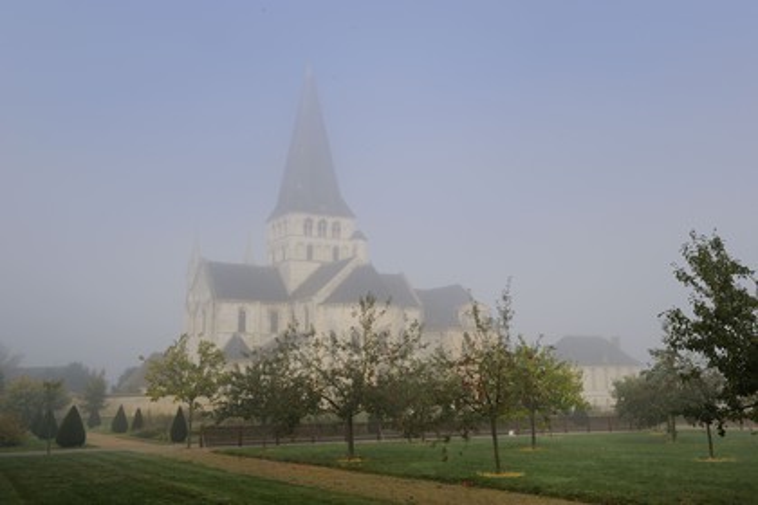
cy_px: 252
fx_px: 737
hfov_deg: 54.4
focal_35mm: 35
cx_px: 379
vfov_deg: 37.9
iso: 200
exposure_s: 1/160
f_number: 11
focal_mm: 35
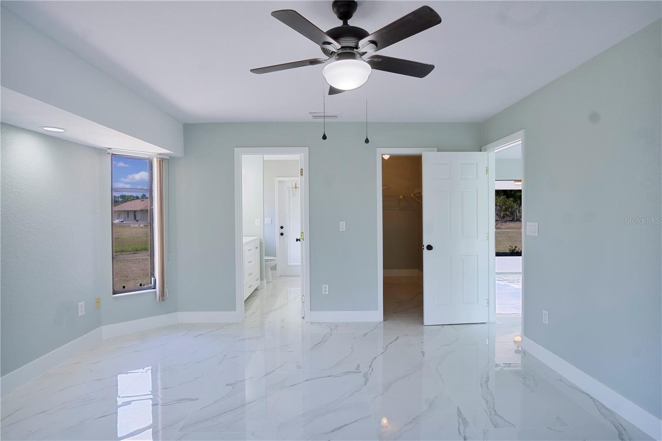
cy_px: 220
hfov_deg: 90.0
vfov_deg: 67.4
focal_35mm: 18
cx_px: 331
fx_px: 331
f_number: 8
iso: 100
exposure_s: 1/3
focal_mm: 12
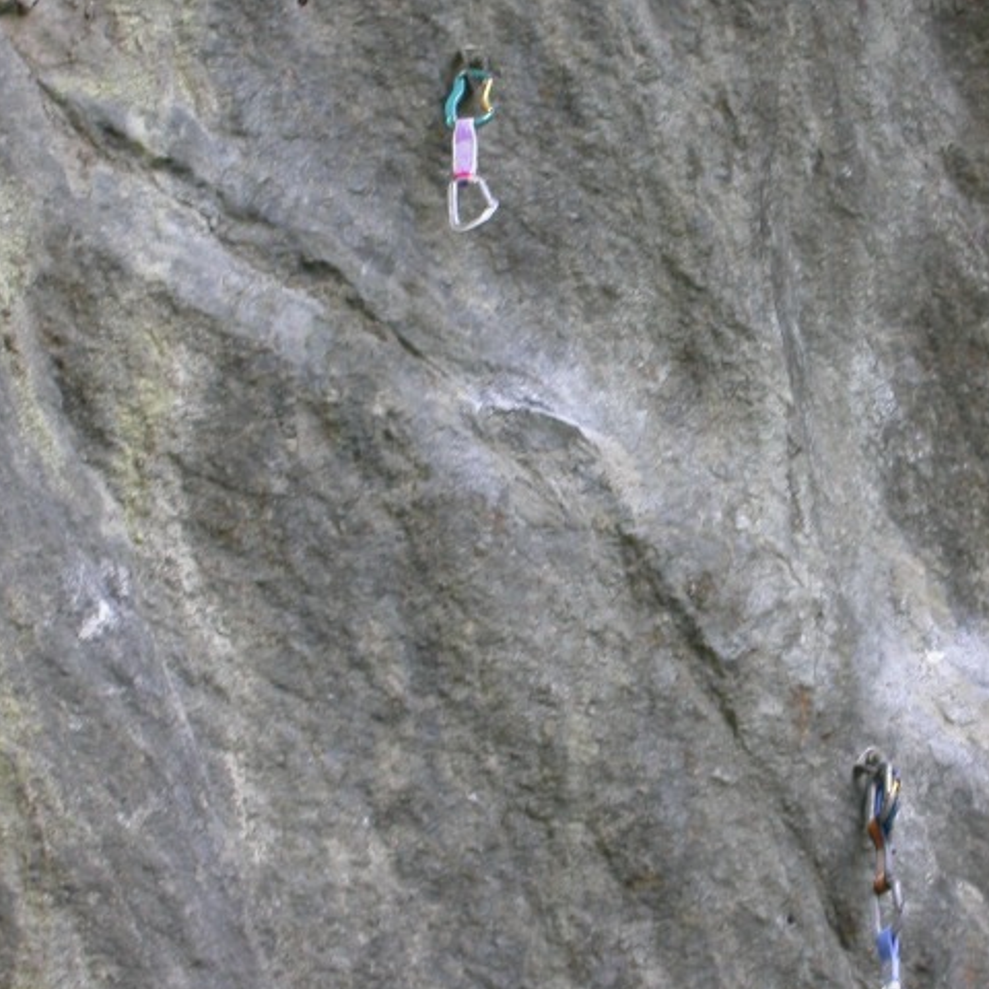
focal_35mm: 218
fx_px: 7047
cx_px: 736
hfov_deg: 8.0
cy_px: 544
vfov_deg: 8.0
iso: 100
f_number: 4.9
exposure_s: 1/13.9
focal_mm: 30.6
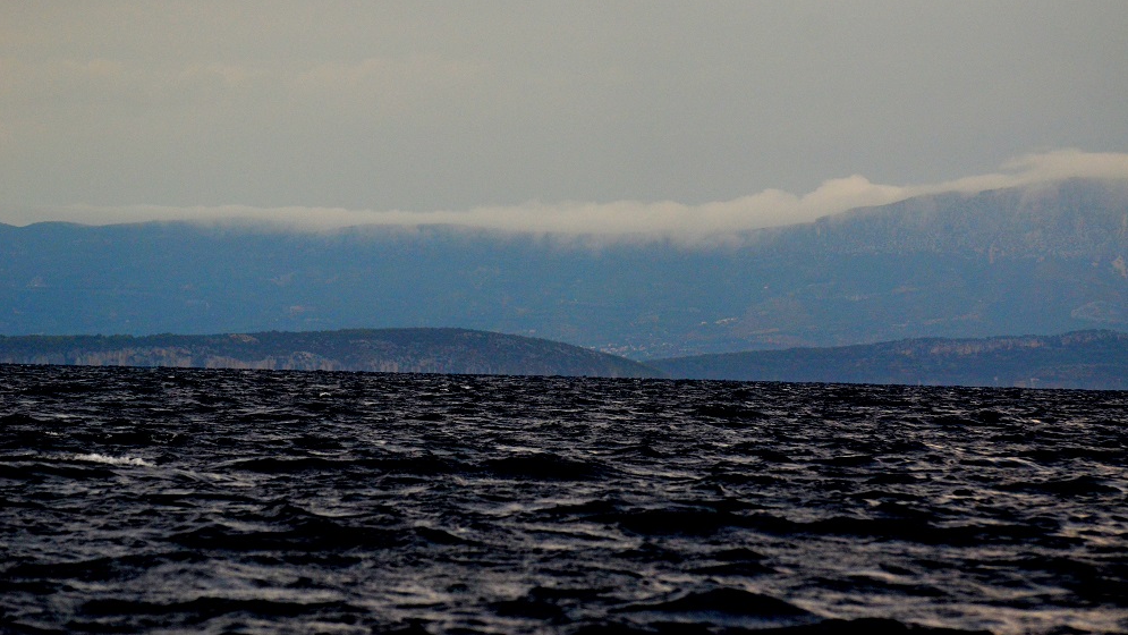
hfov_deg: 10.1
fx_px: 6357
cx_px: 565
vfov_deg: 5.7
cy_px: 273
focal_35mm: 213
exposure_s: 1/8000
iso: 2500
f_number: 4.8
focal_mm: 135
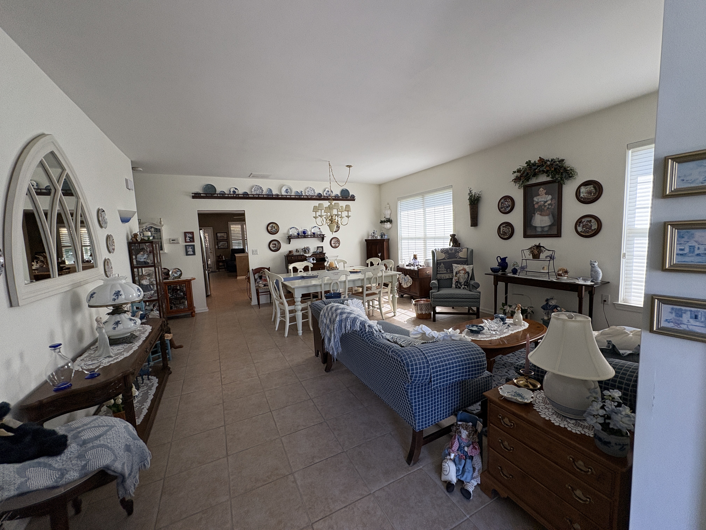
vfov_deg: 85.7
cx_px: 353
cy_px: 265
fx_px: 286
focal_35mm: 14
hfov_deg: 102.1
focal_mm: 2.22
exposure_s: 1/102
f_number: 2.2
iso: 125
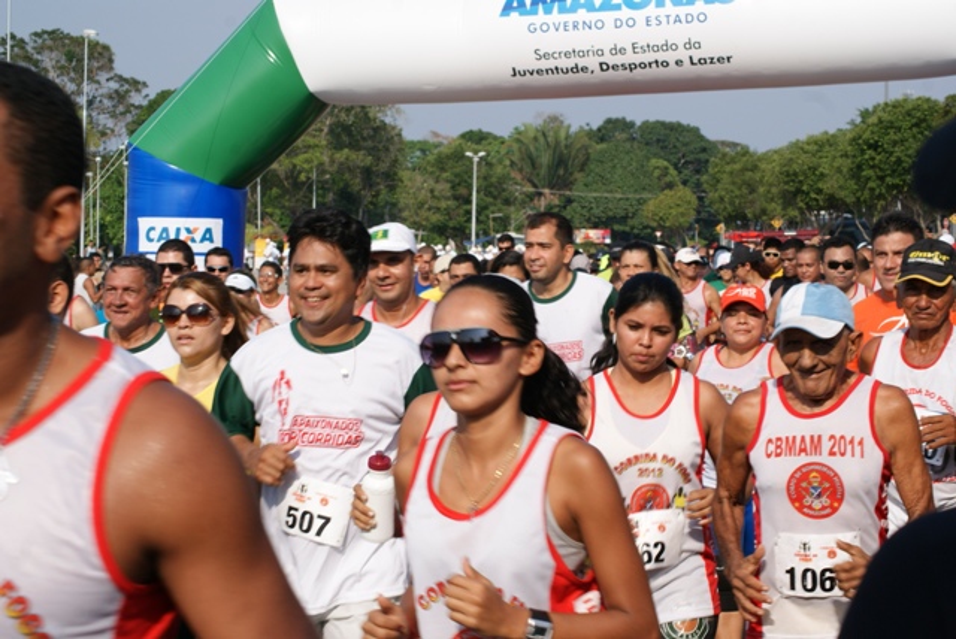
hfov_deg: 24.6
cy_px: 320
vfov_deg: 16.6
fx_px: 2193
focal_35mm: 82
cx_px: 478
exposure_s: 1/160
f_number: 11
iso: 100
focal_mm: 55
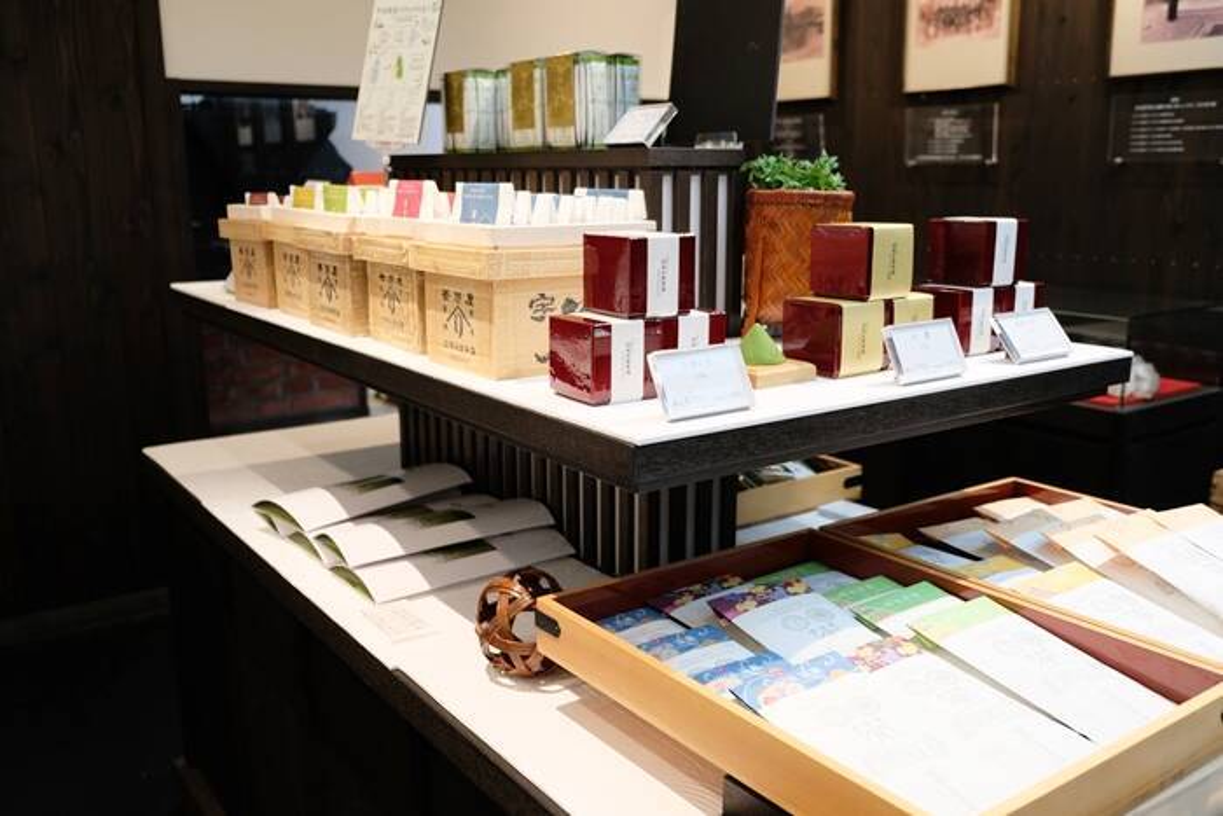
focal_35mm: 31
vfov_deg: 42.3
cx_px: 612
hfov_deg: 60.3
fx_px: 1053
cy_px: 408
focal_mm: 20.5
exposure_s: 1/60
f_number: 3.2
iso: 1000
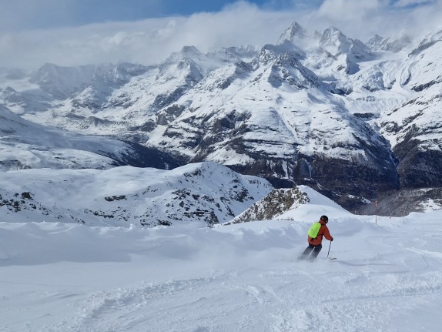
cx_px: 379
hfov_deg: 42.8
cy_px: 180
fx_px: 524
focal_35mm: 41
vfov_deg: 35.1
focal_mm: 5.4
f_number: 1.8
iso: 50
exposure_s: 1/6912
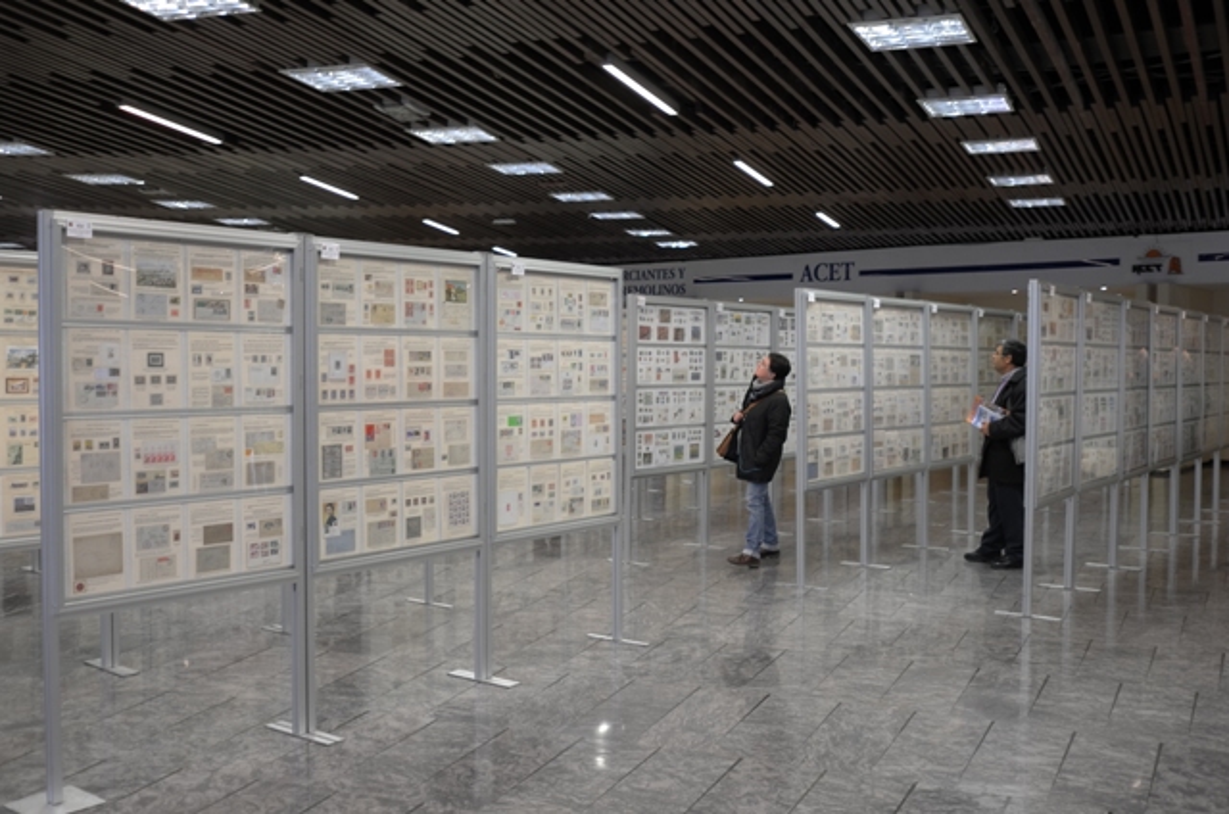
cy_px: 407
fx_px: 1227
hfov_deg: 53.2
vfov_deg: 36.7
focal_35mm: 36
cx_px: 614
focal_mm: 24
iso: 200
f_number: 2.8
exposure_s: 1/30
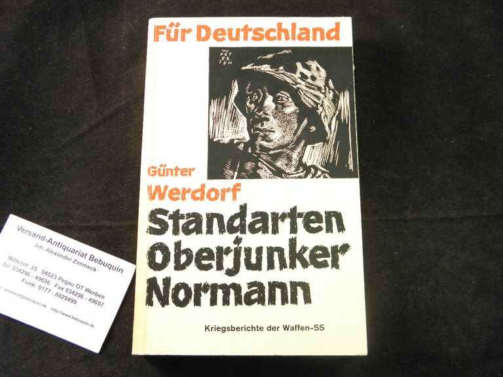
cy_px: 188
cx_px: 252
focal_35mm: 39
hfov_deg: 47.9
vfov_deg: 36.8
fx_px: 567
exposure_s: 1/15
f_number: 3.8
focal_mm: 7.1
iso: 200
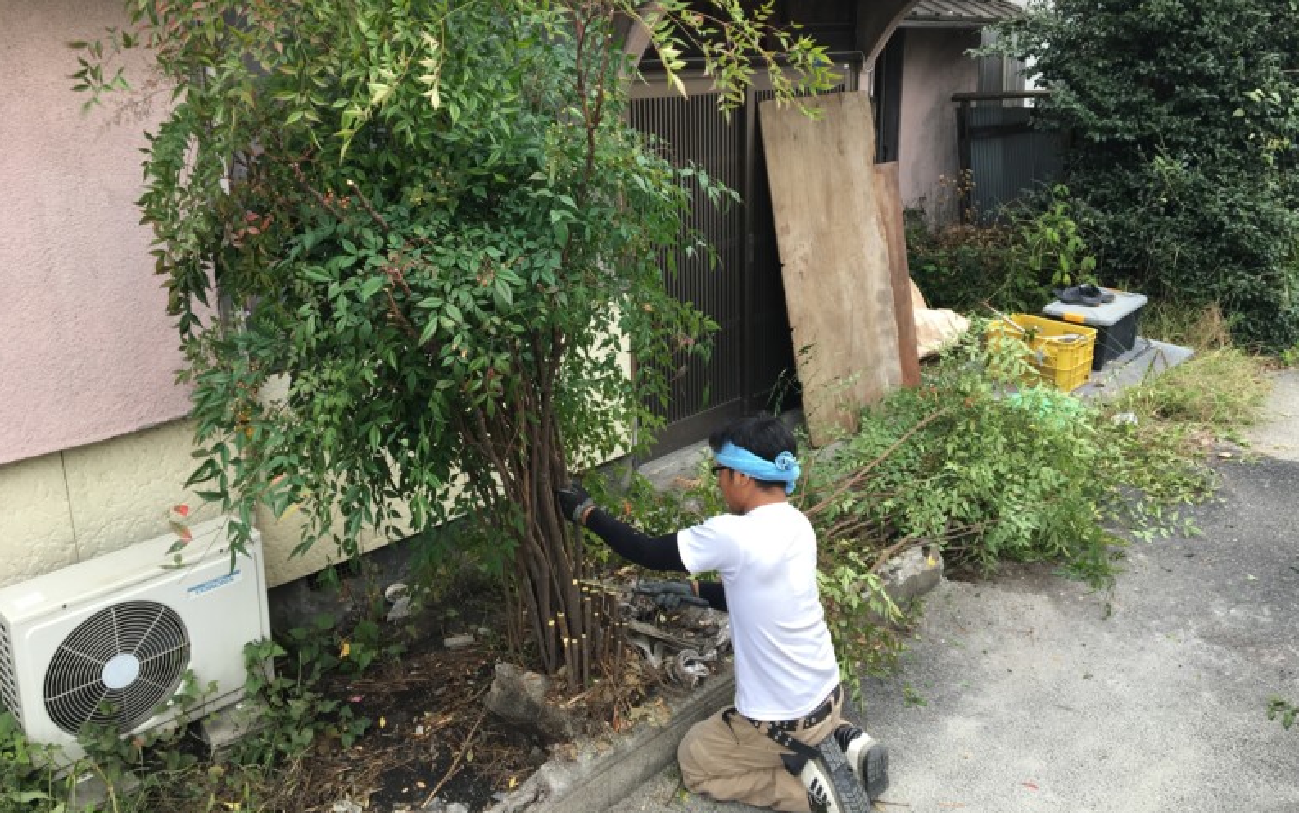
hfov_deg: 61.2
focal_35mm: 31
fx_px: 1098
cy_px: 333
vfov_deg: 40.5
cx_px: 650
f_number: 2.2
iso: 25
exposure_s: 1/146
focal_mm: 4.15
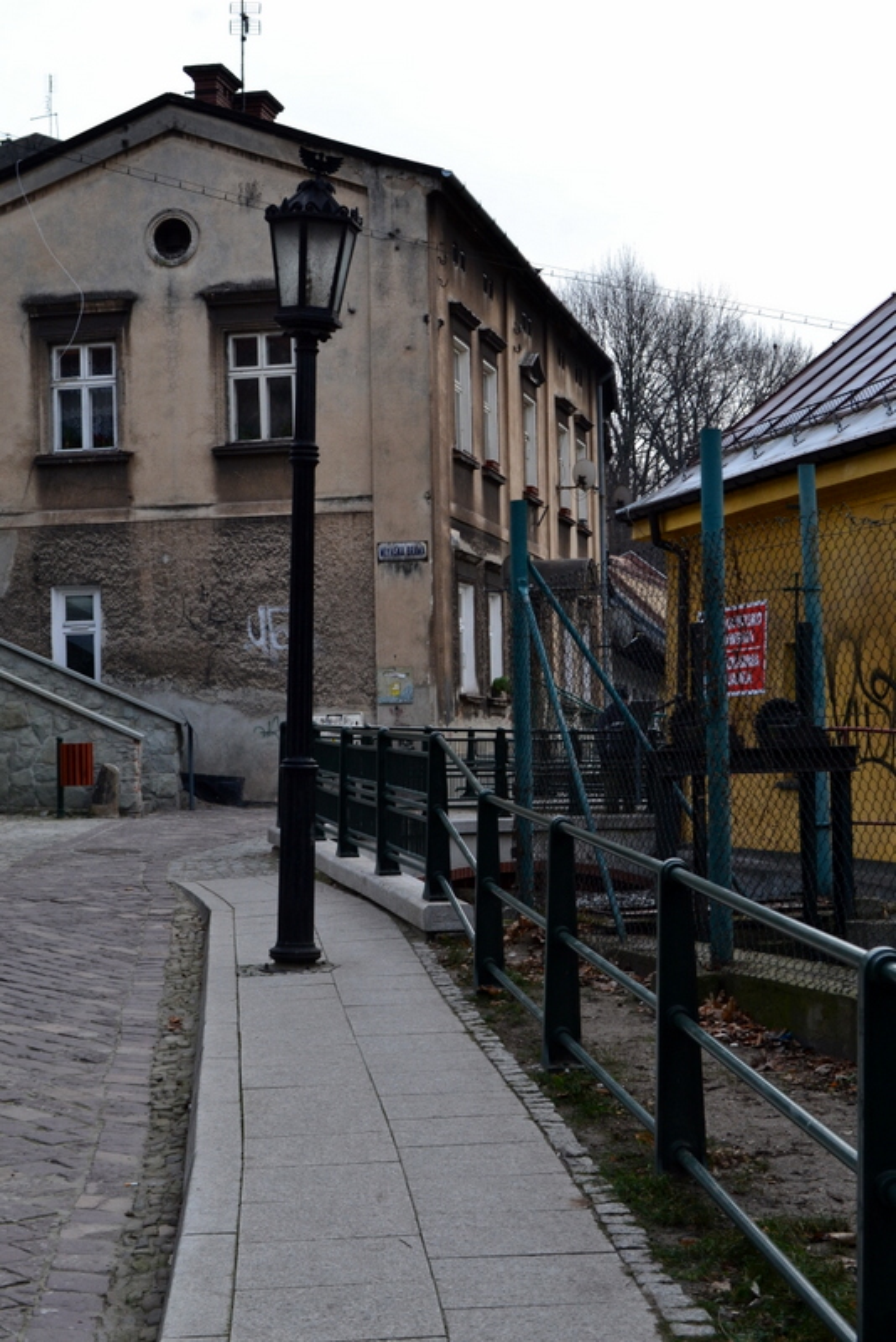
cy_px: 671
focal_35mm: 60
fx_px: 2238
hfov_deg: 22.6
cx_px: 448
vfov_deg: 33.4
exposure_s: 1/200
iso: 400
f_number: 10
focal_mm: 40
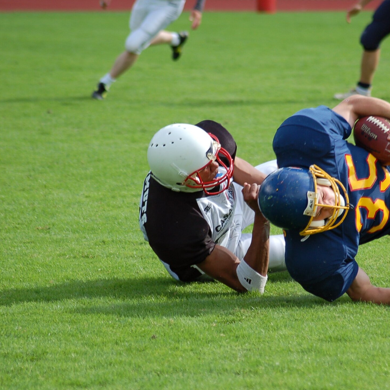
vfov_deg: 6.1
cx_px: 259
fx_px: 3684
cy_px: 195
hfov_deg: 6.1
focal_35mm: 289
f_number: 4.5
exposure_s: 1/1000
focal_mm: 150
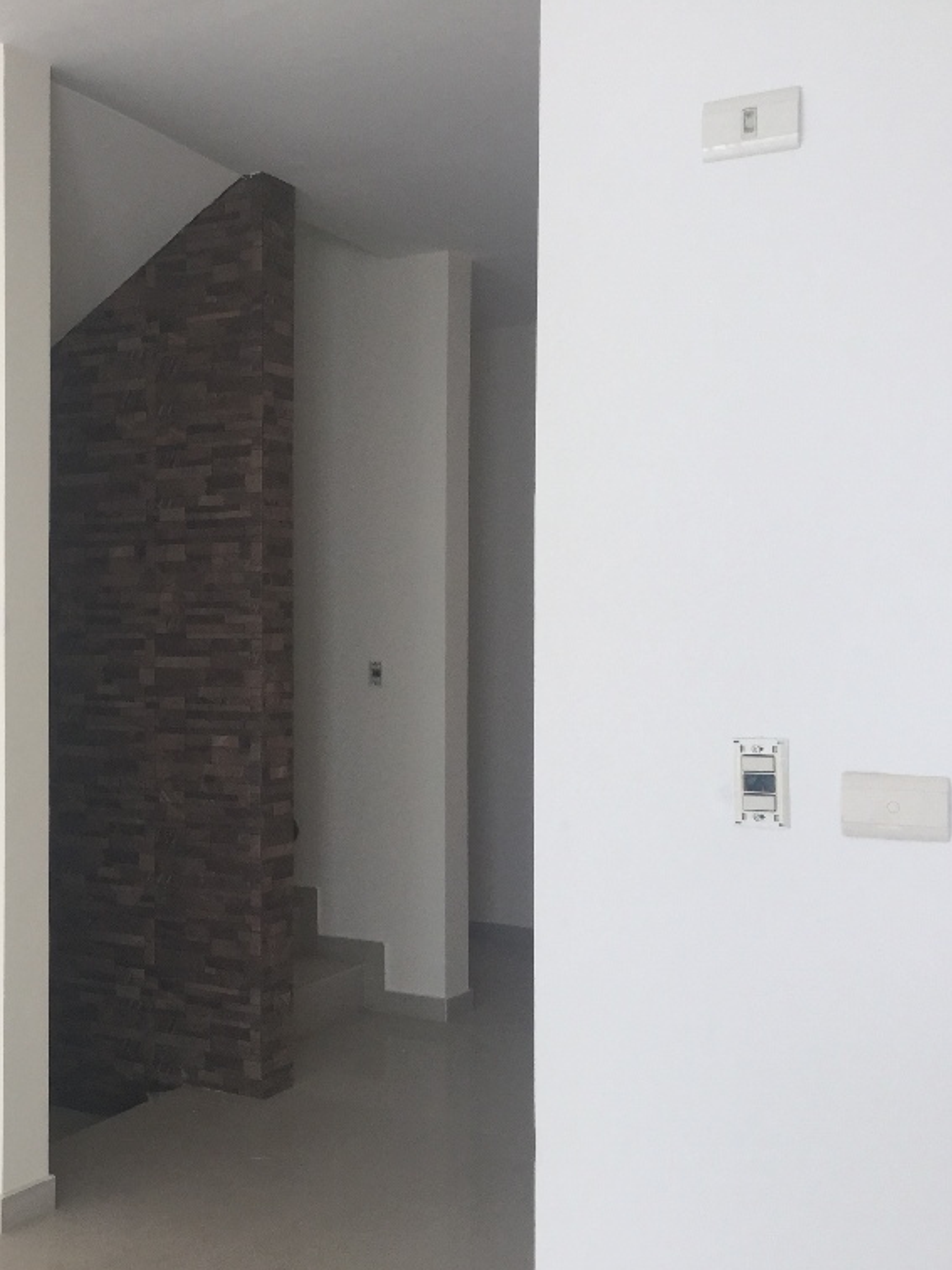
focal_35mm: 42
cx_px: 201
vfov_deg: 44.8
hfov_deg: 33.4
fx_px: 1540
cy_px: 638
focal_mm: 3.3
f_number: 2.4
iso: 50
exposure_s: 1/120
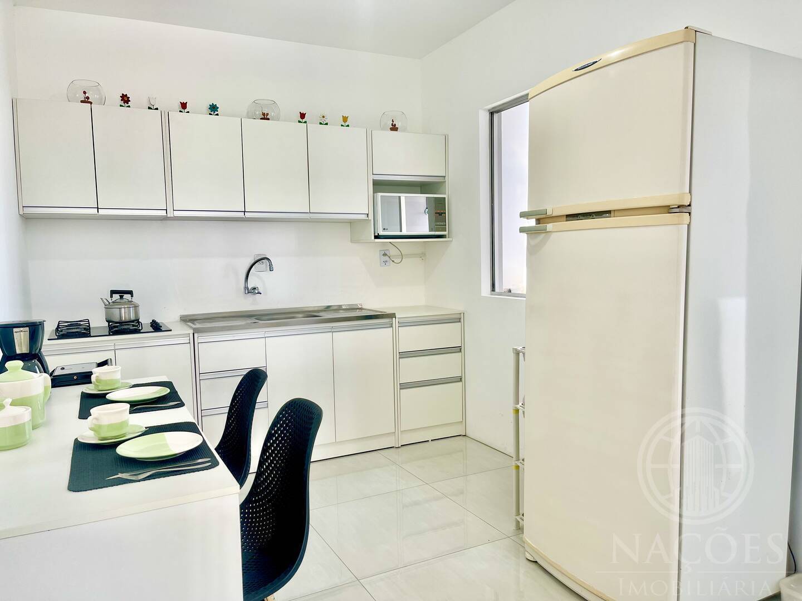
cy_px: 300
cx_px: 401
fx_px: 579
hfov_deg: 69.4
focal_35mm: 25
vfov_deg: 54.9
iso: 32
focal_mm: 5.1
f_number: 1.6
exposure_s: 1/120
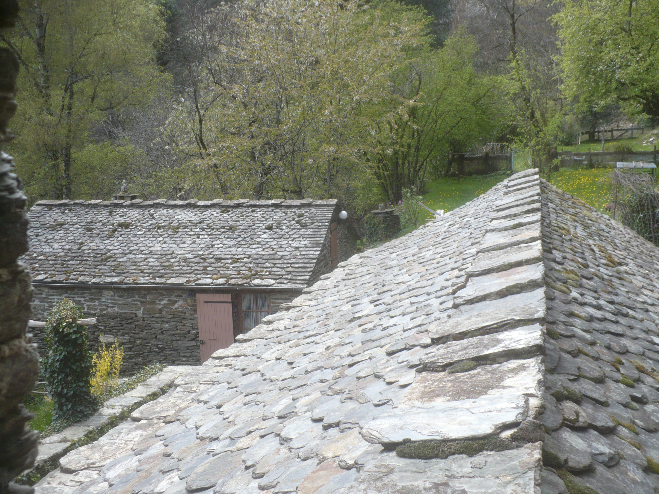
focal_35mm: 37
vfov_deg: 38.7
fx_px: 704
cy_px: 247
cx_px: 330
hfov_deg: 50.1
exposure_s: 1/320
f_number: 2.8
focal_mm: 6.1
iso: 100
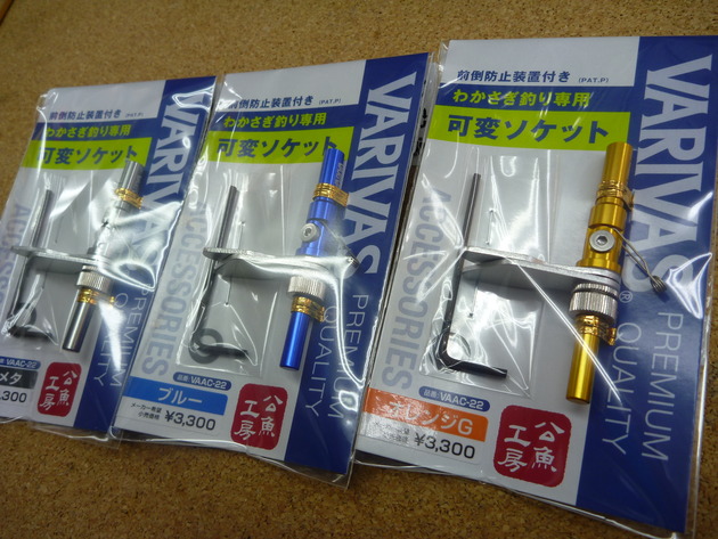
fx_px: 581
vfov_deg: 49.8
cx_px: 359
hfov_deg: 63.4
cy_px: 270
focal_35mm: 28
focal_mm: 4.9
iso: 80
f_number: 3.3
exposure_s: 1/30
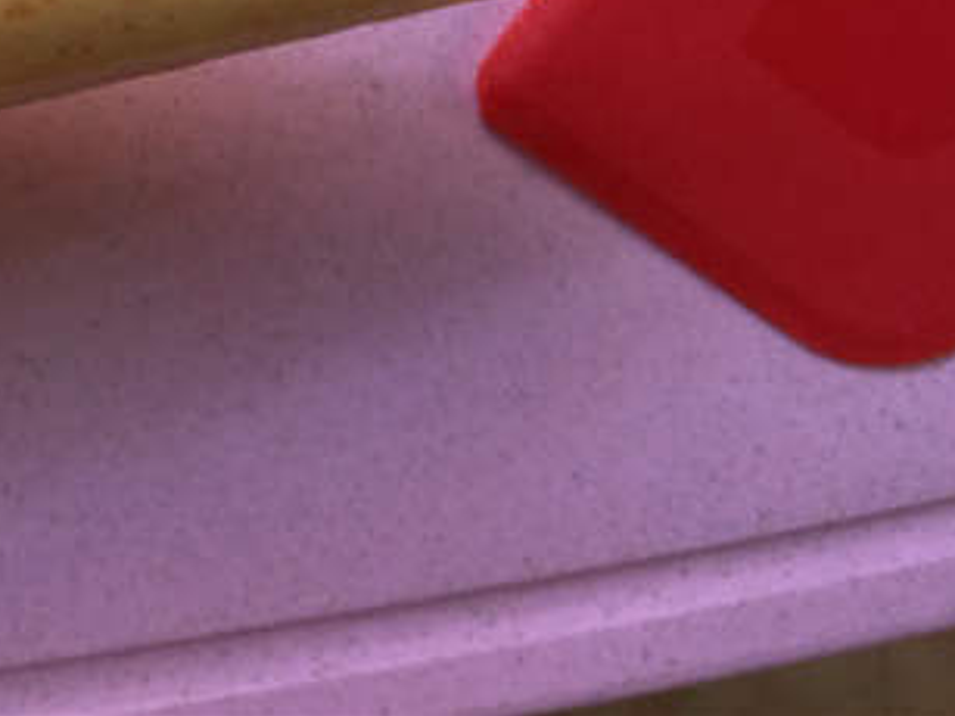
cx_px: 59
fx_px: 1848
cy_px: -109
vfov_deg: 20.7
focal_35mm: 67
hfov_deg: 27.7
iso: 32
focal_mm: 4.15
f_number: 2.2
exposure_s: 1/30
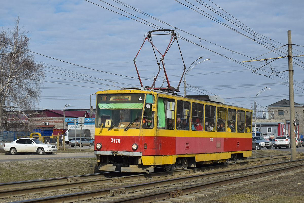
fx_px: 456
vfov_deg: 25.1
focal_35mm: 54
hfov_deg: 36.9
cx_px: 152
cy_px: 102
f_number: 5.6
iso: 100
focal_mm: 36
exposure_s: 1/800
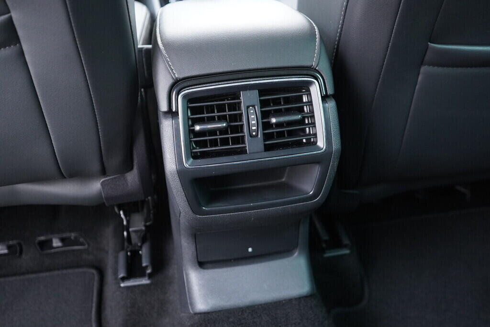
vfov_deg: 36.9
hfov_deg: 53.1
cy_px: 164
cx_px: 245
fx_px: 490
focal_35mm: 36
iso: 1600
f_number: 2.8
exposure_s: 1/40
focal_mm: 24
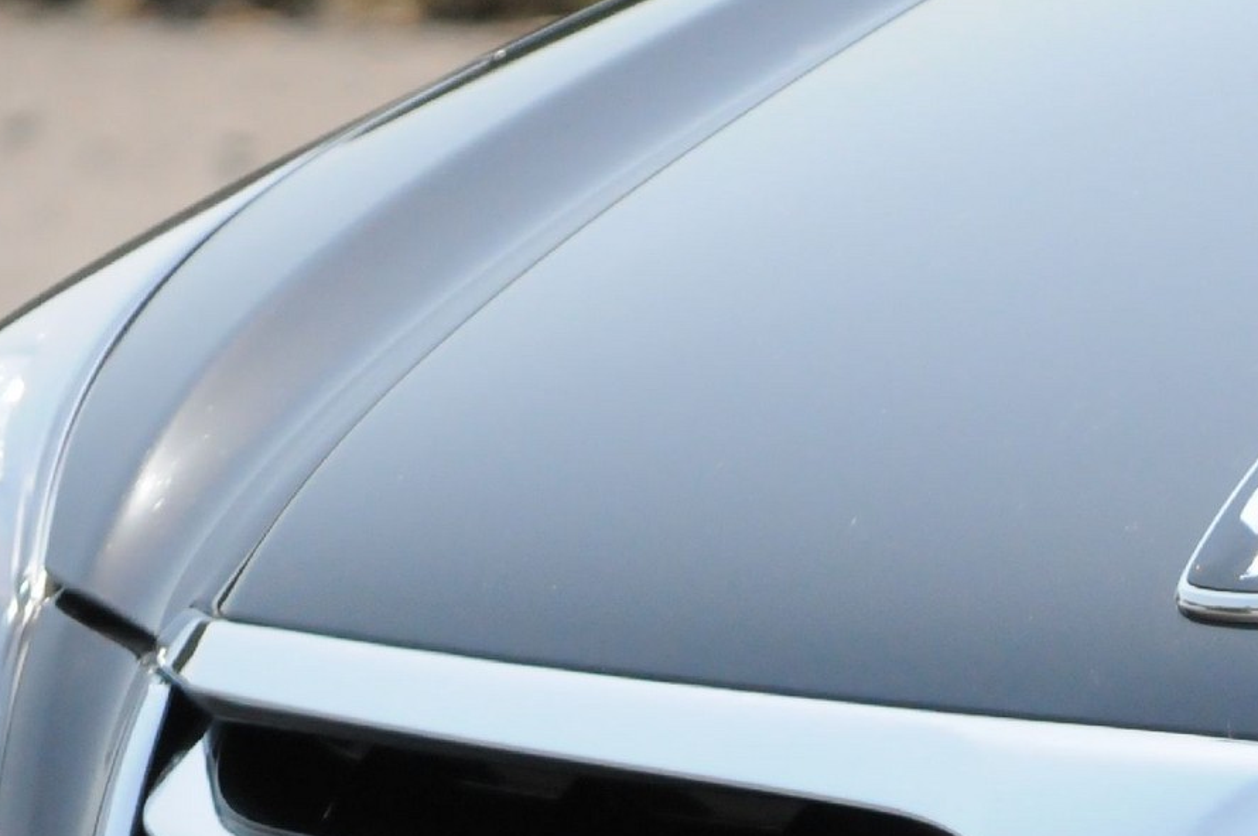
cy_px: 931
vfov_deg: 3.2
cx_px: 1350
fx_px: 15007
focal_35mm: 430
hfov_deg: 4.8
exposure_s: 1/8000
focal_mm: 102
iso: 2000
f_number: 5.6
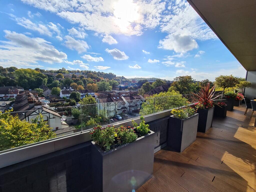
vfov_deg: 89.9
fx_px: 96
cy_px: 96
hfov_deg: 106.2
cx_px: 128
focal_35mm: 13
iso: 50
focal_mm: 2.2
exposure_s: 1/2360
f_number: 2.2
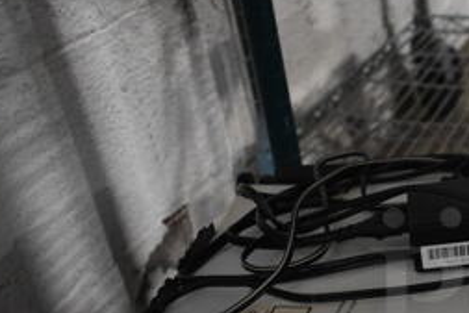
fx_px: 847
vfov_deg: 20.4
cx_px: 508
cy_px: 293
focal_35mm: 65
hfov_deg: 28.3
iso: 1250
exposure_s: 1/30
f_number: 3.5
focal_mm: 18
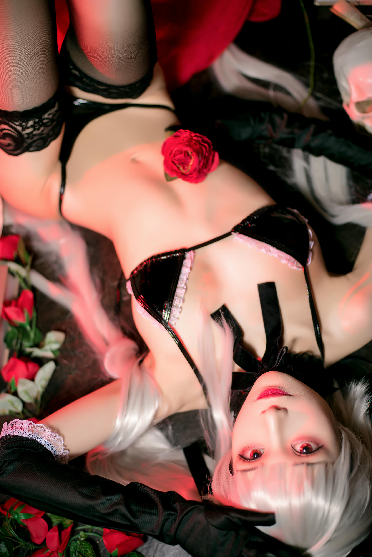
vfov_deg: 39.6
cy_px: 278
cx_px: 186
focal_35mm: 50
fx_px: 774
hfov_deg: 27.0
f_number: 2.2
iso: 100
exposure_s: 1/200
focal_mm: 50
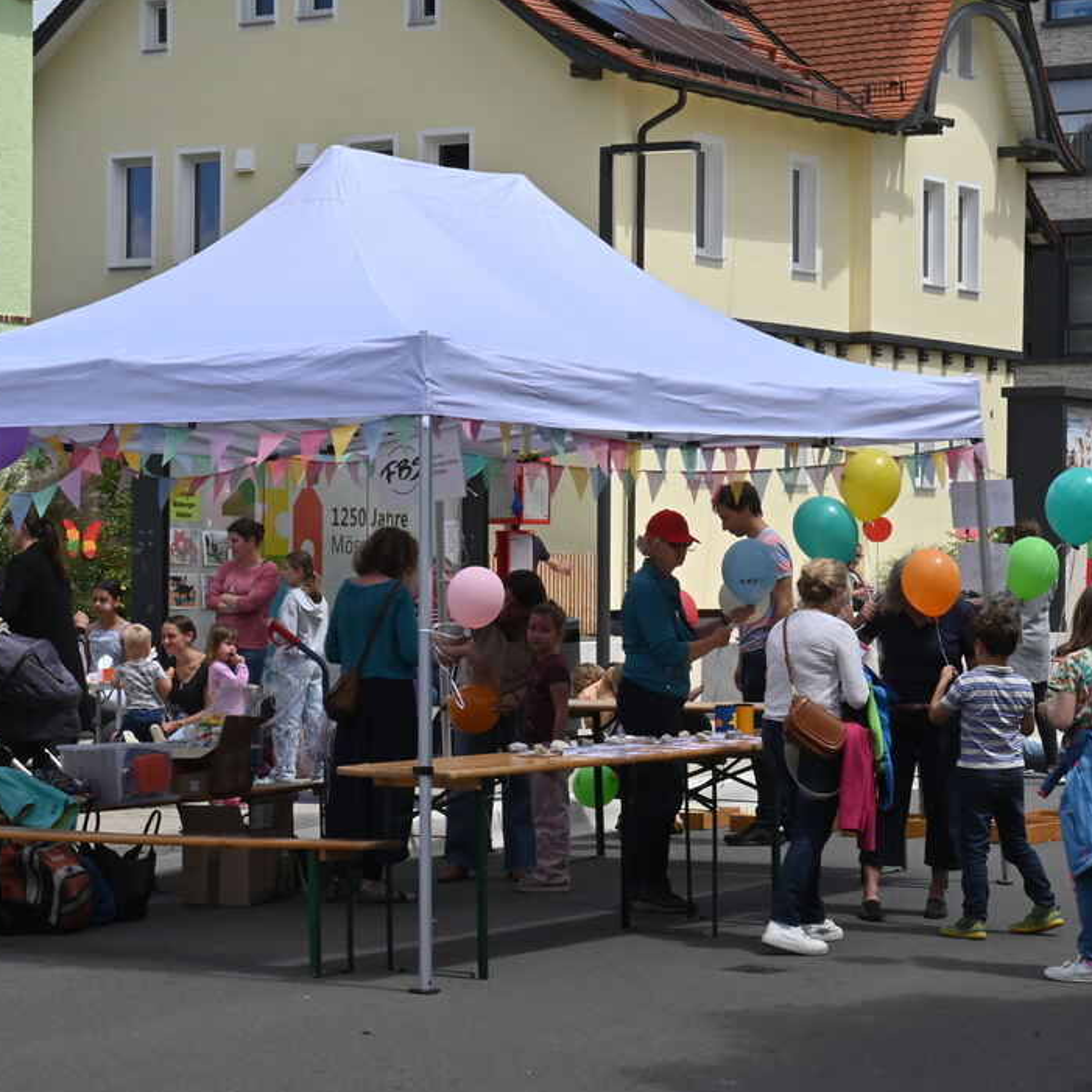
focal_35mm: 96
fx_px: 3426
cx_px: 313
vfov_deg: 18.1
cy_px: 516
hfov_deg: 18.0
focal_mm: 66
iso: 800
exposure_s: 1/200
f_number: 22
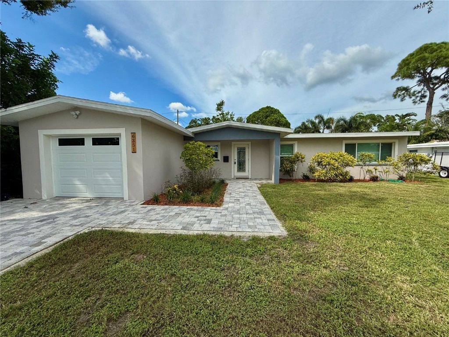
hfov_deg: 102.1
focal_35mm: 14
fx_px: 182
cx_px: 224
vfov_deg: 85.7
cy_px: 168
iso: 50
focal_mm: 2.22
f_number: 2.2
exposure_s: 1/1698
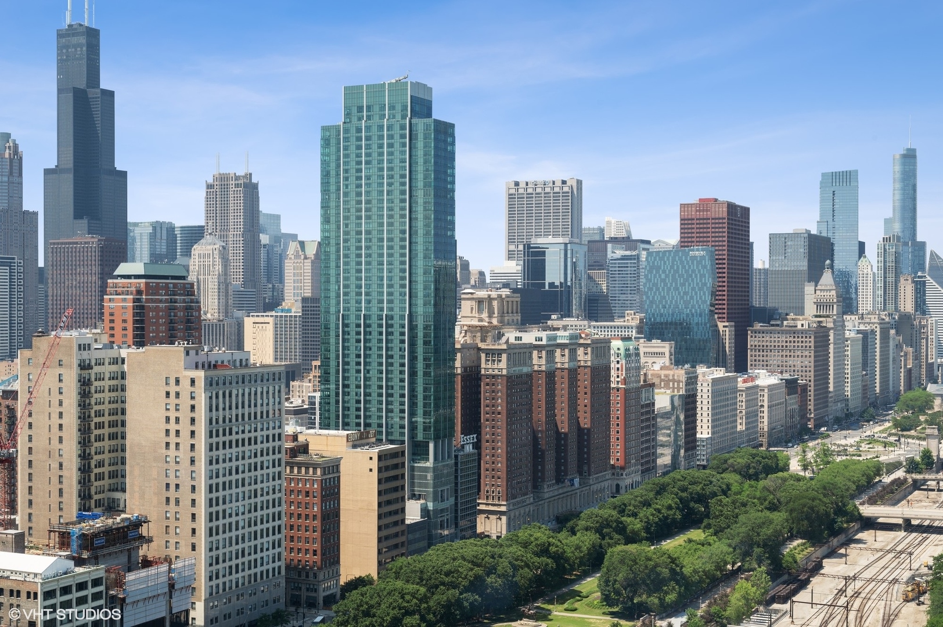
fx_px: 1256
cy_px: 314
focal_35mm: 48
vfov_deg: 28.0
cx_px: 472
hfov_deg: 41.1
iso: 200
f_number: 9.5
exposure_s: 1/180
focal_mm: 48
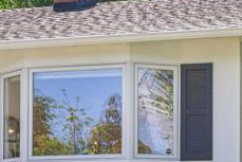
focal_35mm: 126
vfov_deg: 10.9
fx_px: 848
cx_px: 267
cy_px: 136
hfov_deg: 15.8
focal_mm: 30
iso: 400
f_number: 9
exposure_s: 1/250
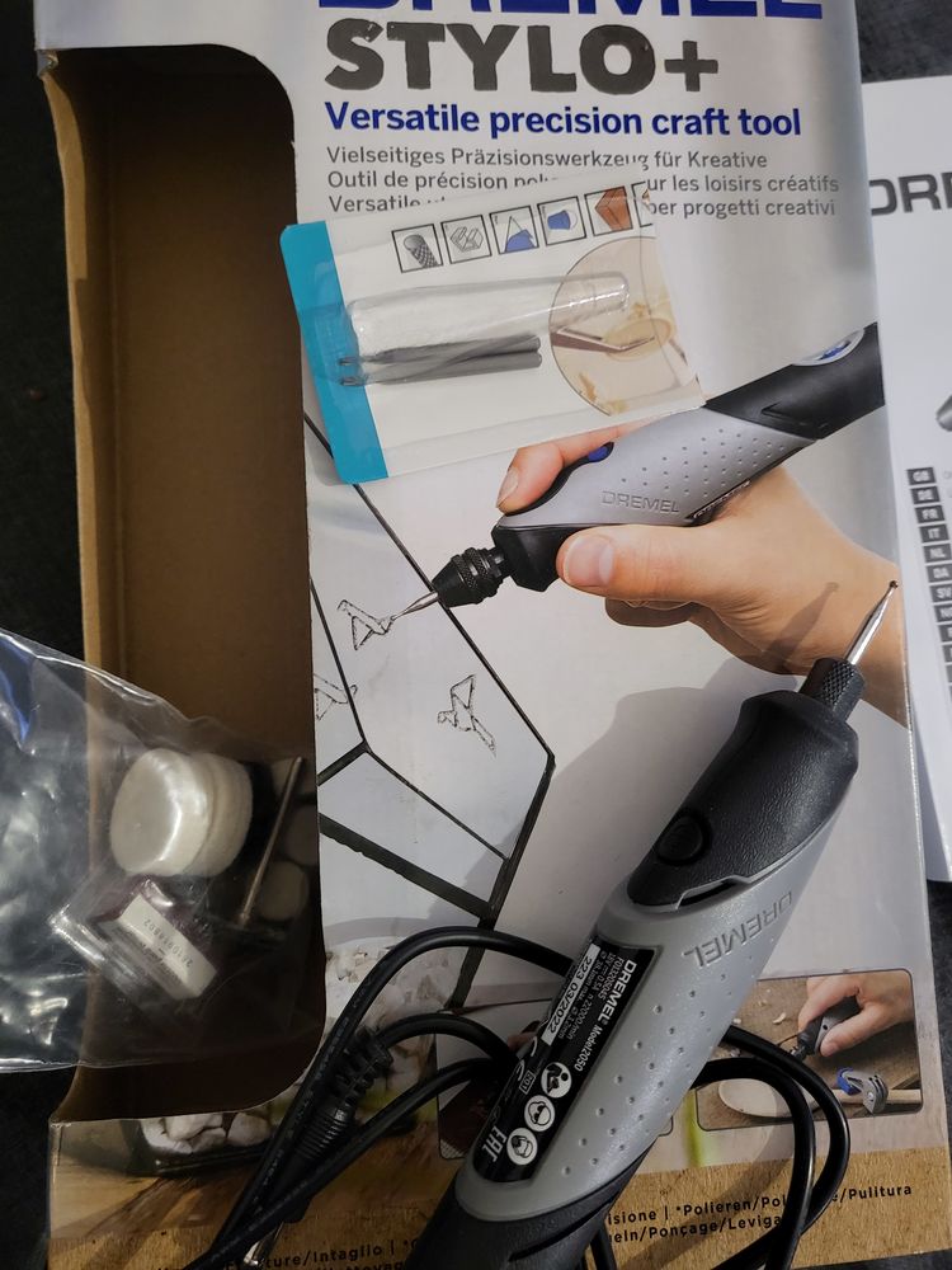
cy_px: 635
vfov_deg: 67.3
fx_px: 953
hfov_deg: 53.1
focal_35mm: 26
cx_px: 476
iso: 640
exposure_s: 1/25
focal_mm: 4.25
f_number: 1.8
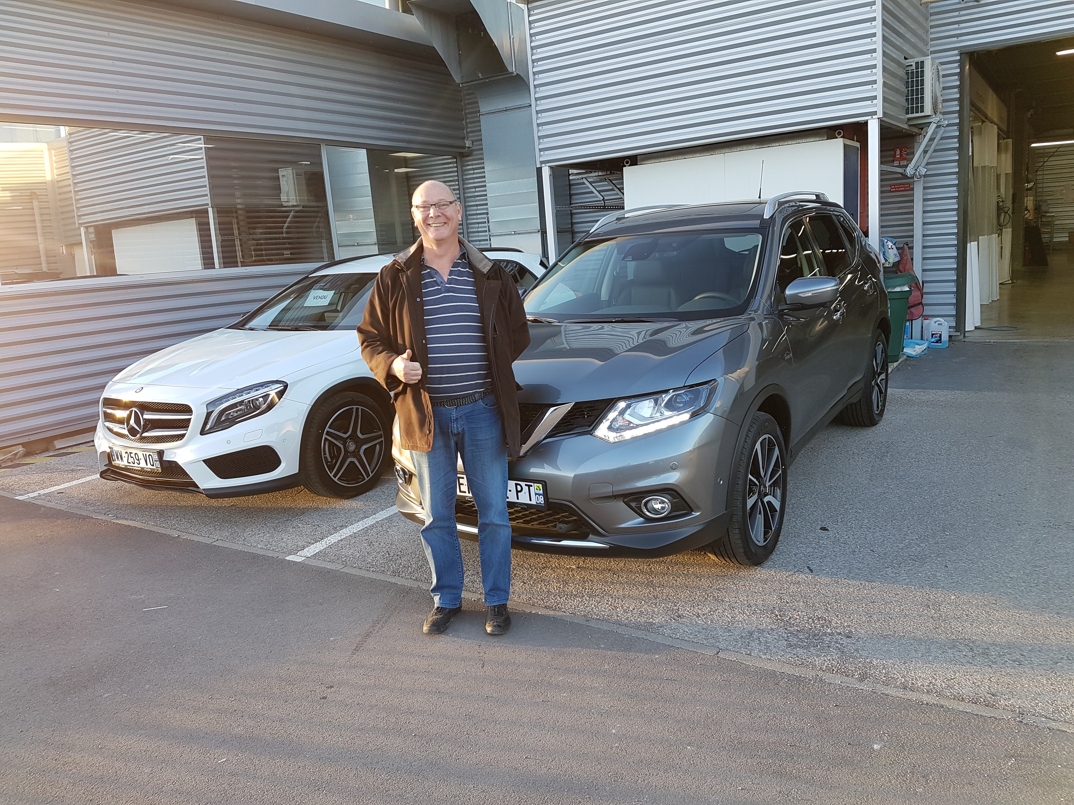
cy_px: 402
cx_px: 537
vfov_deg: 53.1
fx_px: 807
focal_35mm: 26
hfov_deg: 67.3
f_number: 1.7
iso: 40
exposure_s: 1/129
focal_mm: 4.2
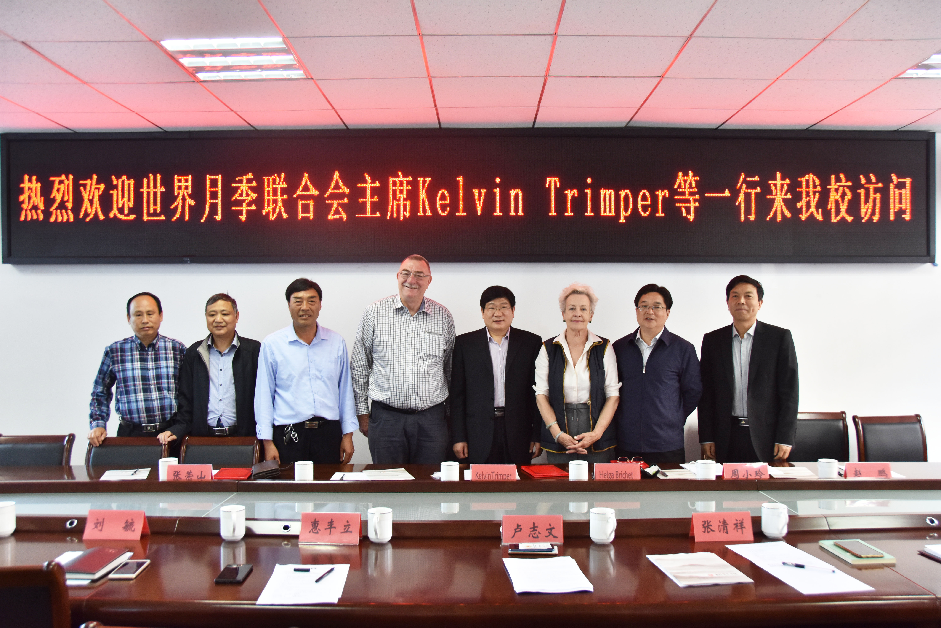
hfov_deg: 61.9
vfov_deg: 43.6
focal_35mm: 30
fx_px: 784
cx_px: 470
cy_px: 314
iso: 1000
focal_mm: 20
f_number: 4
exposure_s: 1/60
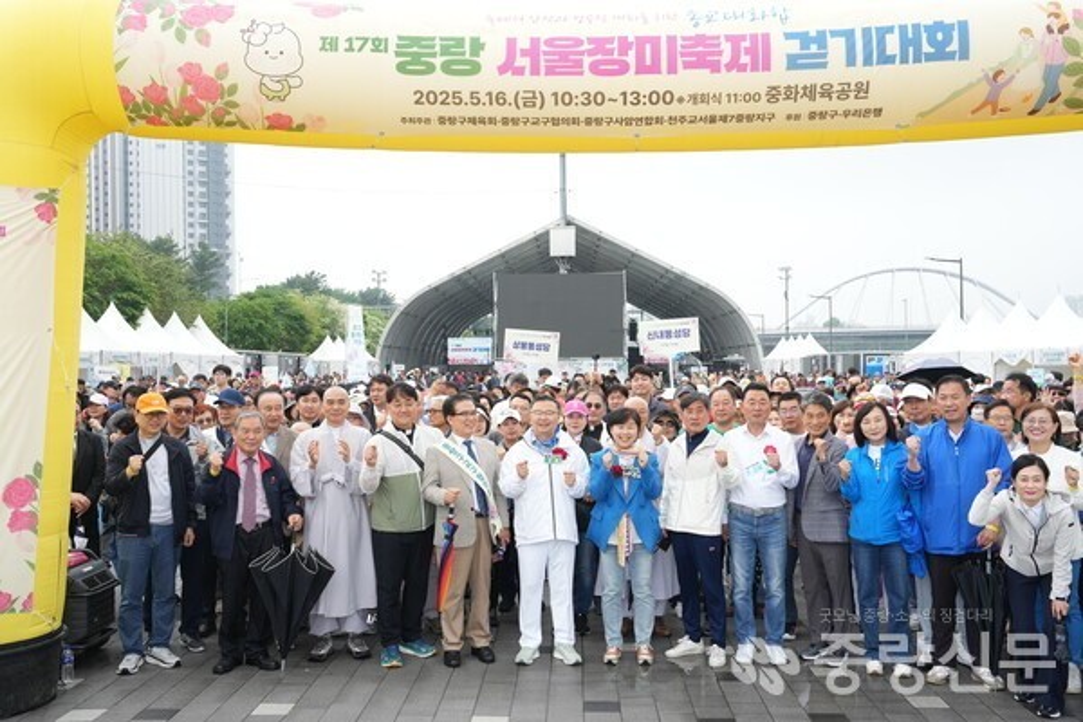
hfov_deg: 54.4
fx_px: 1053
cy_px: 361
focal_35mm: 35
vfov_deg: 37.9
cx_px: 542
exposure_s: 1/200
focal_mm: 35
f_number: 5.6
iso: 250
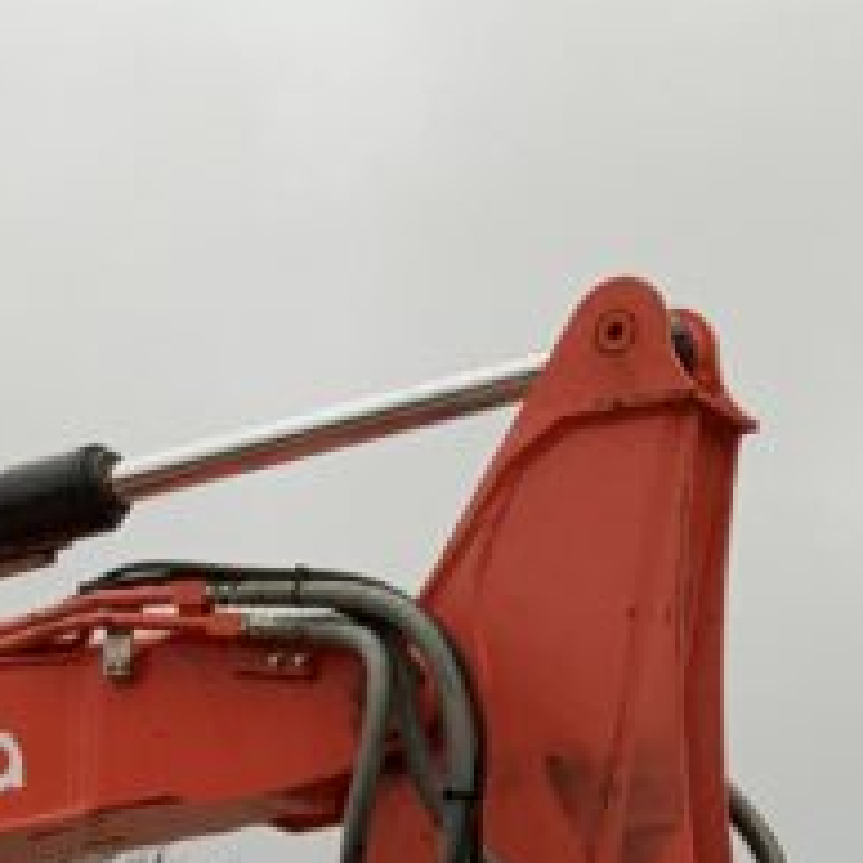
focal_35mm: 136
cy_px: 1596
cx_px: -188
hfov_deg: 12.5
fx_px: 3836
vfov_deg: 11.8
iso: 40
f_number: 1.8
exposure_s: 1/122
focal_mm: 3
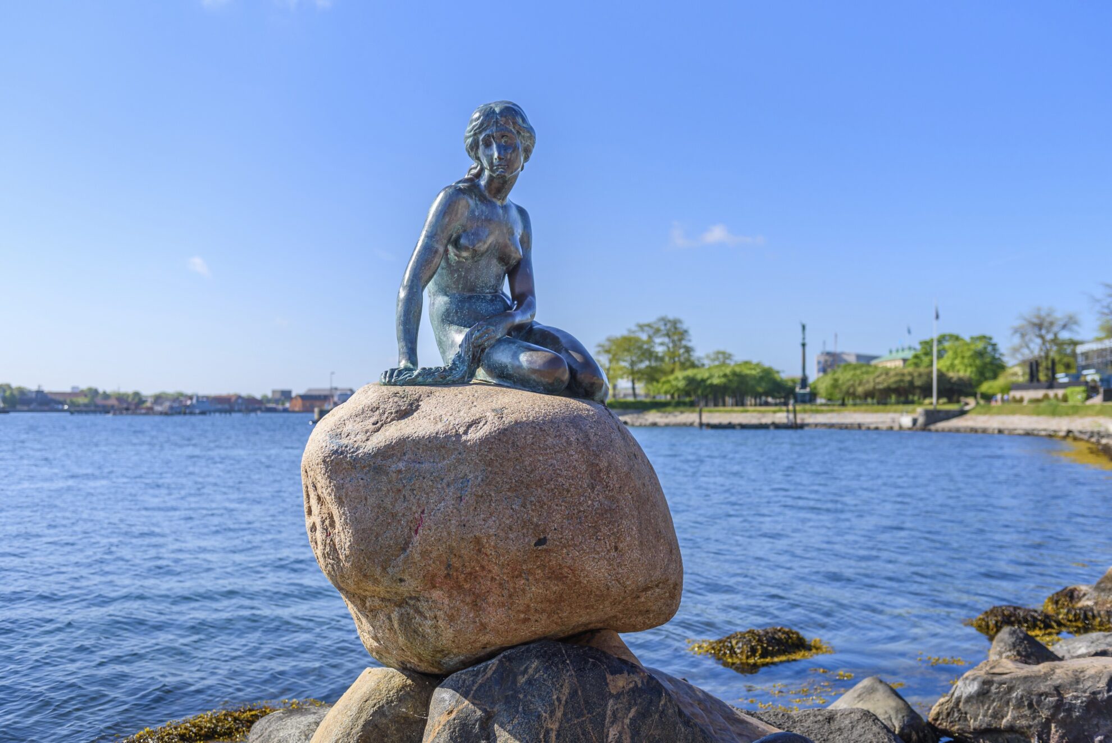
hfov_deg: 46.4
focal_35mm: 42
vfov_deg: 31.9
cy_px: 372
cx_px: 556
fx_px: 1298
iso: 200
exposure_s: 1/3200
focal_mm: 42
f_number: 3.5
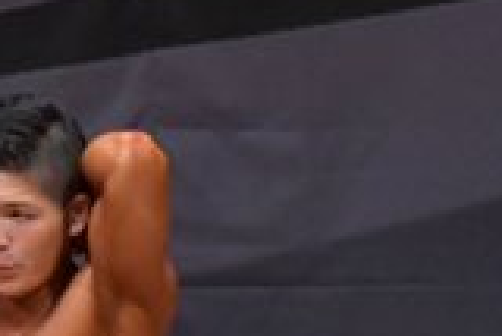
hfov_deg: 1.8
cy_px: 716
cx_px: 802
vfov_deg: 1.2
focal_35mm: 1159
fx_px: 16176
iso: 6400
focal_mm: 160
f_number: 5.6
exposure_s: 1/400
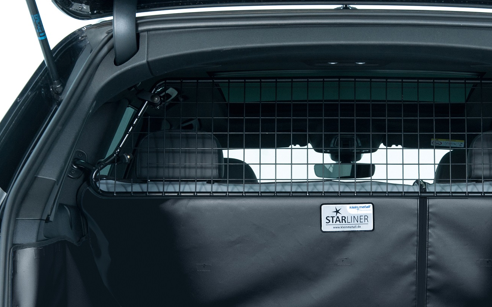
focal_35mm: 100
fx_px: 1341
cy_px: 220
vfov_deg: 13.0
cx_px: 348
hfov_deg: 20.7
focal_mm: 50
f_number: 11
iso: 500
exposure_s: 1/8
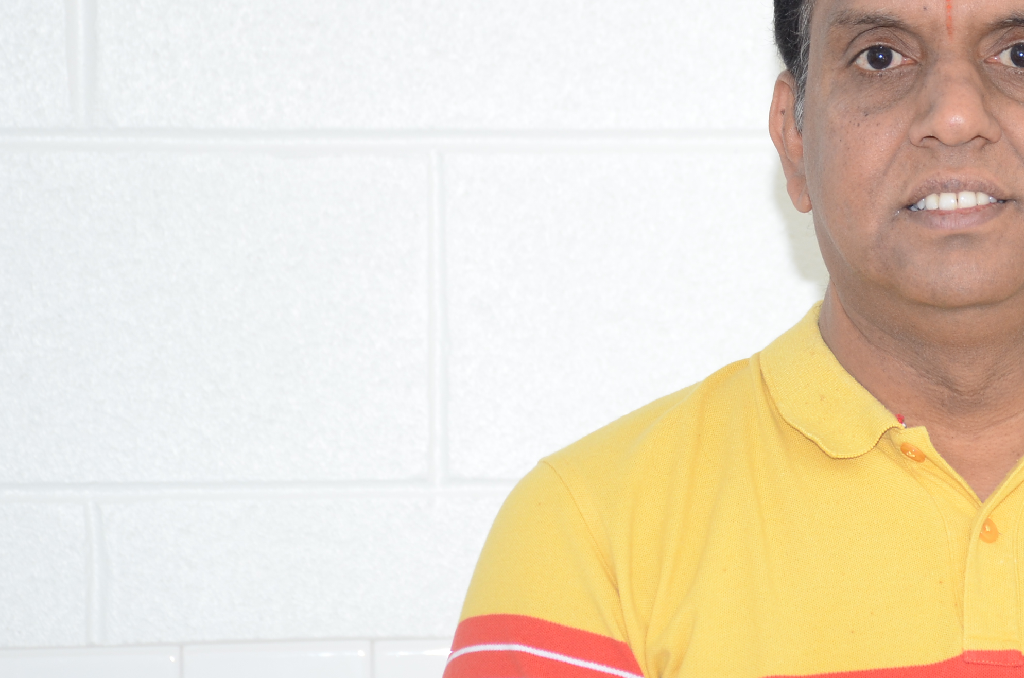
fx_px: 6725
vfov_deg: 5.8
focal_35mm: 237
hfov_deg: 8.7
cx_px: 865
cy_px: 370
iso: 400
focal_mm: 85
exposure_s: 1/80
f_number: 5.3
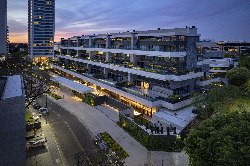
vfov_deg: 57.2
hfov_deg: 78.6
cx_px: 125
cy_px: 83
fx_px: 153
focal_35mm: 22
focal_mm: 8.38
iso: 530
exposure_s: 1/13
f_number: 2.8
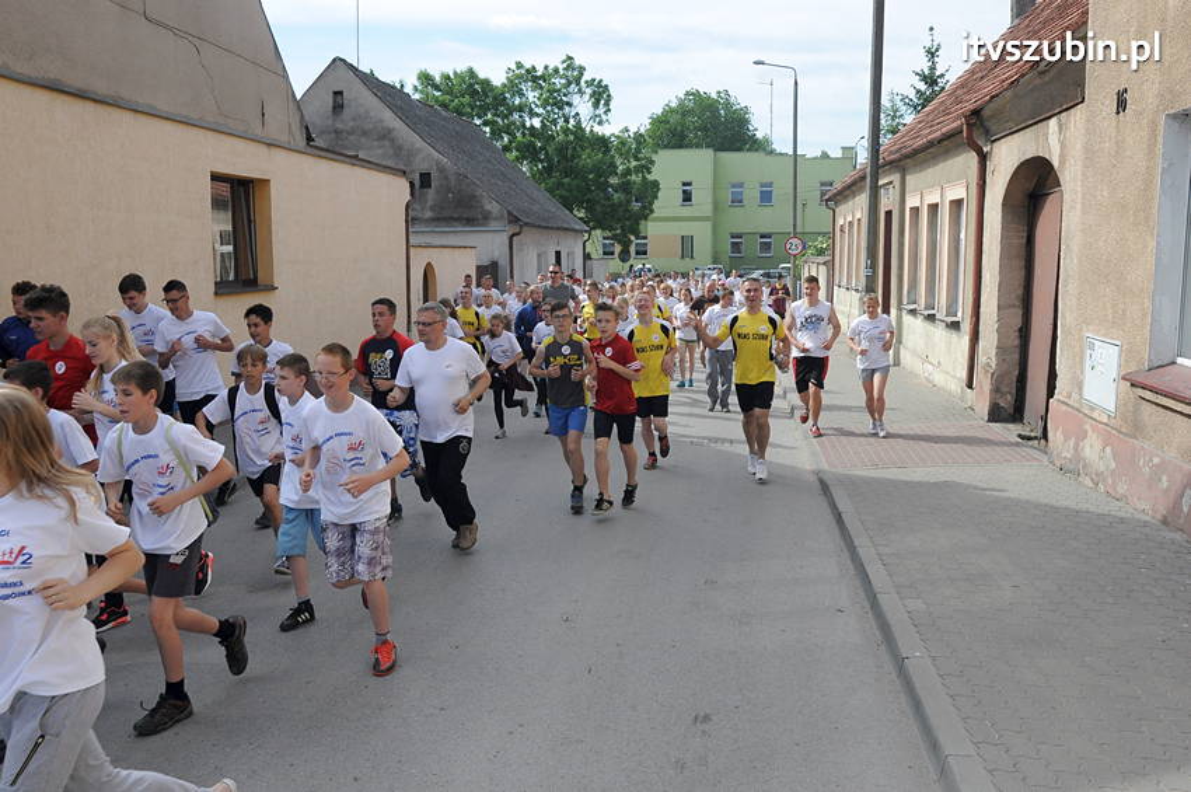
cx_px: 596
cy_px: 396
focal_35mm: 32
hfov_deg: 59.5
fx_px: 1041
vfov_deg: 41.6
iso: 800
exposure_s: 1/640
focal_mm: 21
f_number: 13
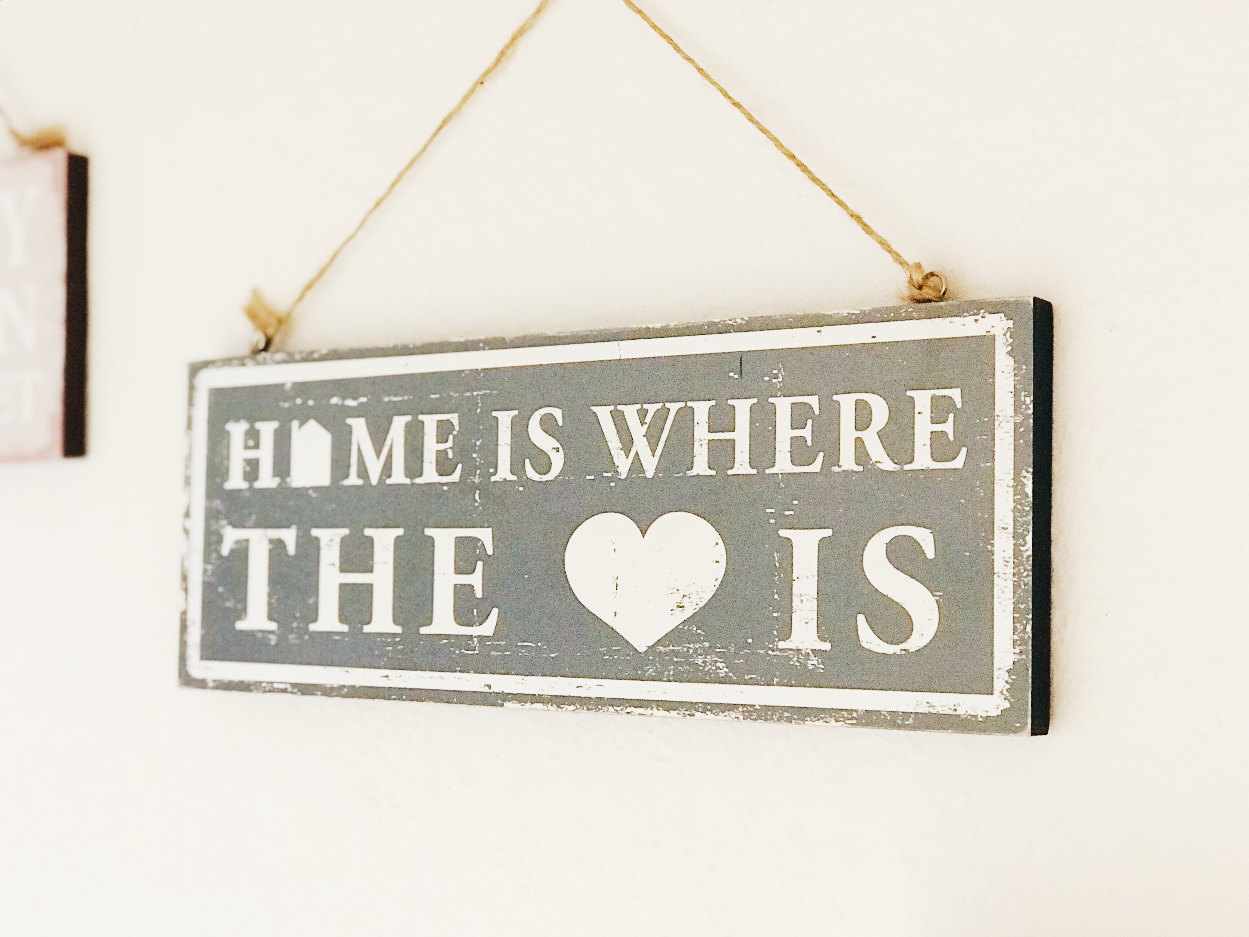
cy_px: 468
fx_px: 2057
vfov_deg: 25.7
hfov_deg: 33.8
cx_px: 624
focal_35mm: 57
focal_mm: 6.6
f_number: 2.8
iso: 1000
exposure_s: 1/50
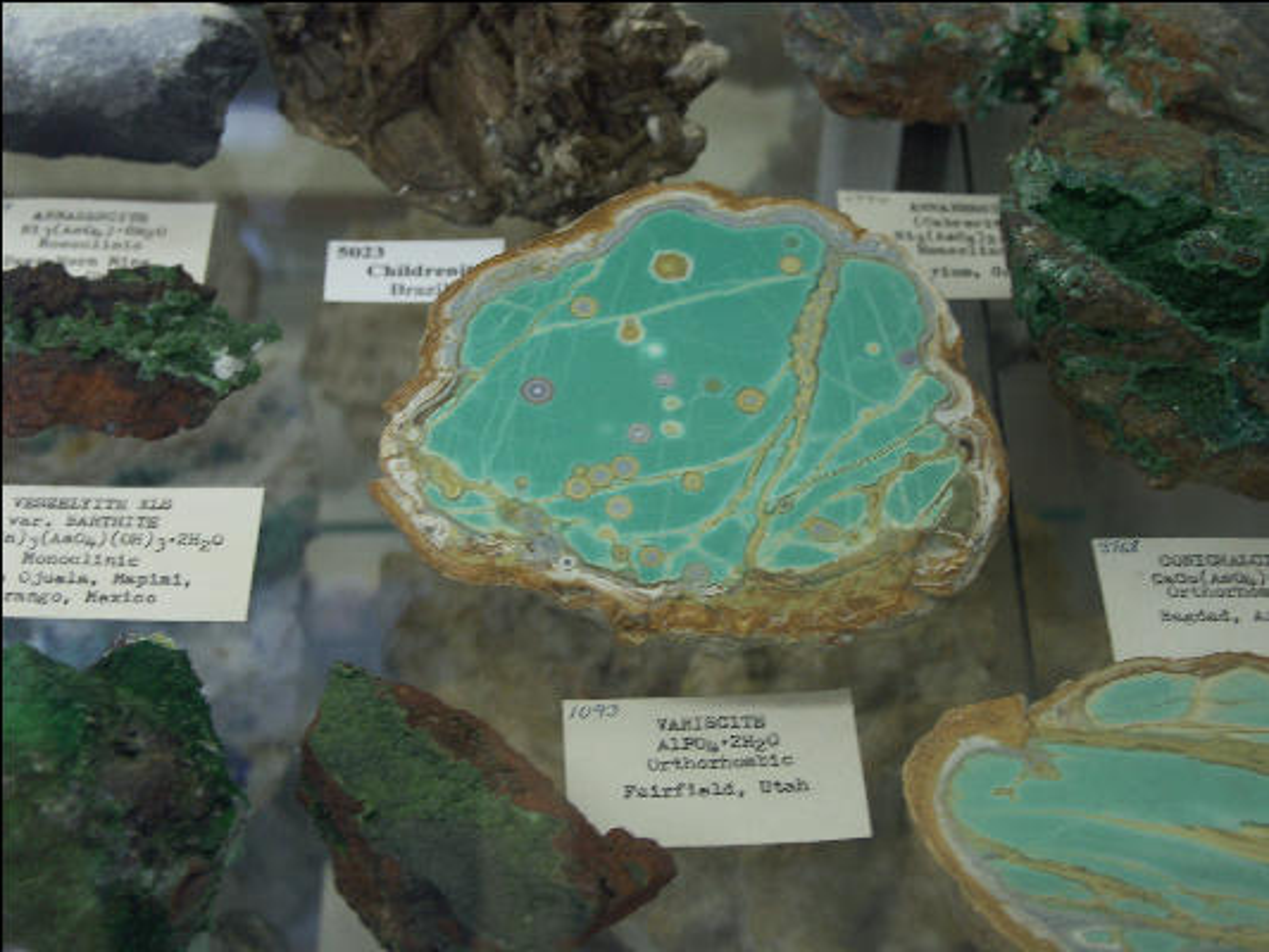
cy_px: 476
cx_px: 634
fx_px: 2567
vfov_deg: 21.0
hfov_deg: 27.8
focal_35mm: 70
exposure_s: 1/30
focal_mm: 17.39
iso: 100
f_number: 3.2
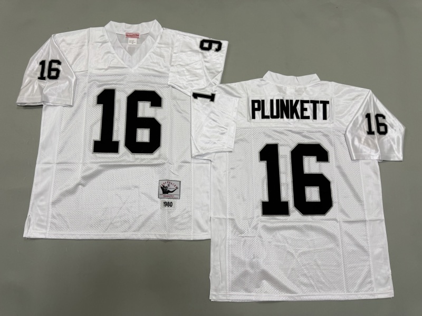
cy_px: 158
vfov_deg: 56.8
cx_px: 211
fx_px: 293
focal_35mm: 24
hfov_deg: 71.6
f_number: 1.78
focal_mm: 6.76
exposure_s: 1/100
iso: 125
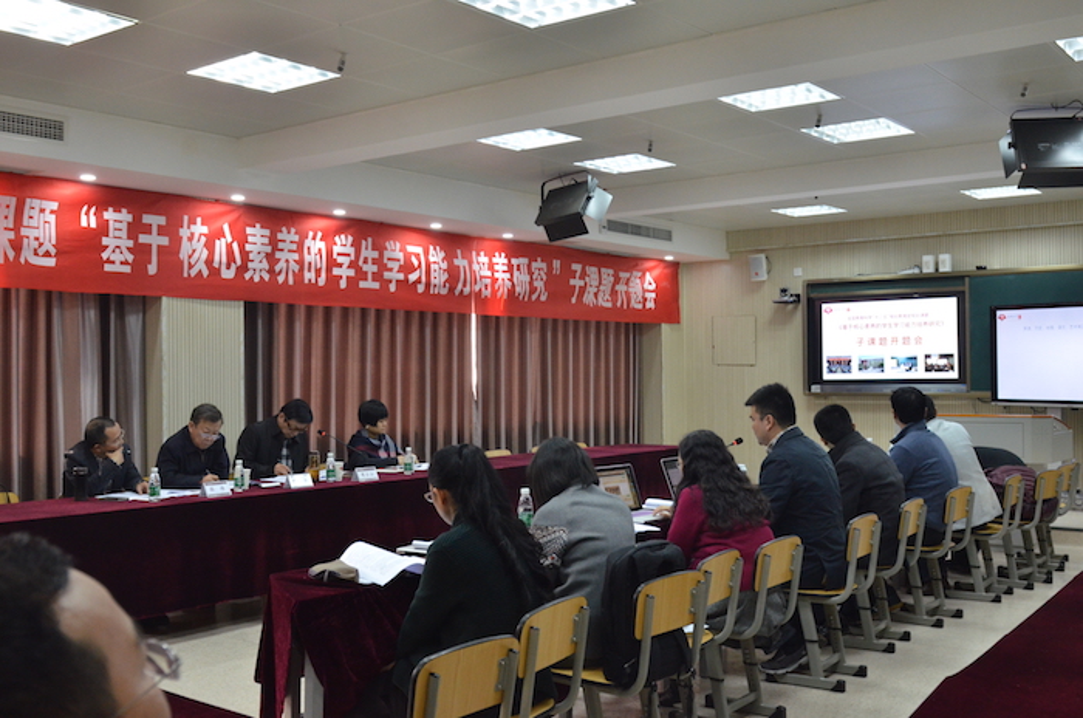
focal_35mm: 36
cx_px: 542
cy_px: 359
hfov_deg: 53.2
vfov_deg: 36.7
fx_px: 1081
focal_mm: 24
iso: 1600
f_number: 6.3
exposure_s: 1/60
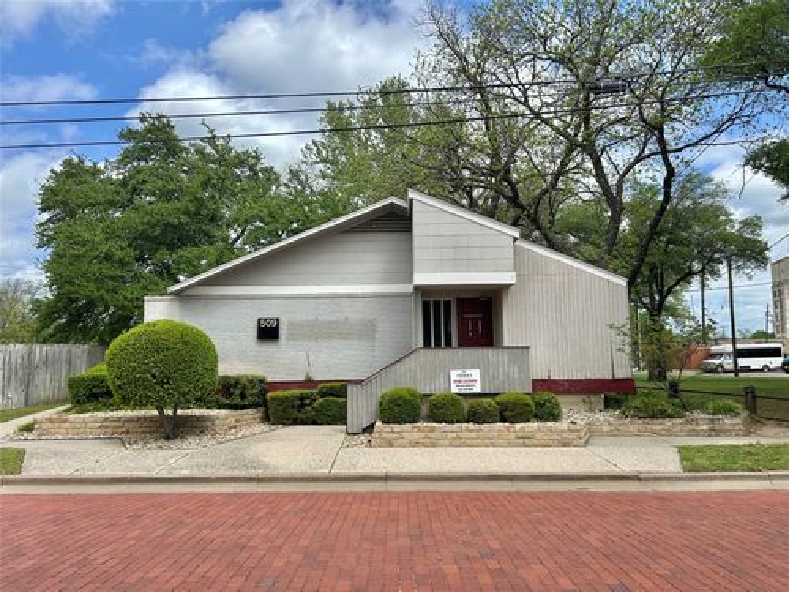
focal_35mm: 26
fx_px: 593
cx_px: 394
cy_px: 296
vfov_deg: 53.1
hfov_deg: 67.3
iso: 50
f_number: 1.5
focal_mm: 5.7
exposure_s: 1/3460
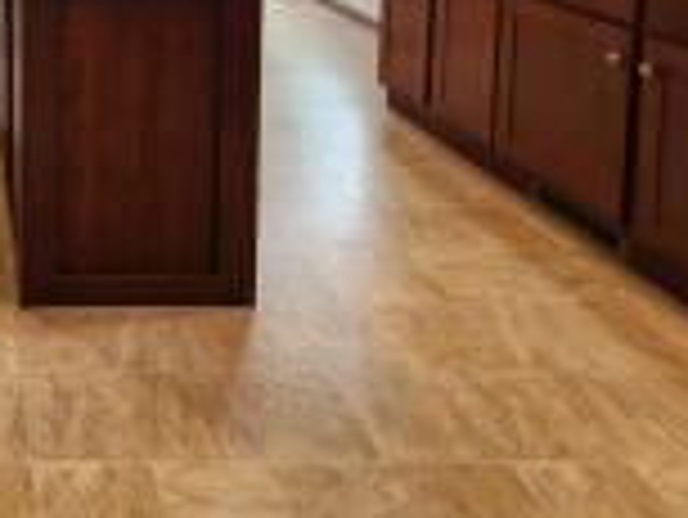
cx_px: -58
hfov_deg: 42.9
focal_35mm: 34
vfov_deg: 32.8
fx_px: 676
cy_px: -131
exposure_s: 1/40
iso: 320
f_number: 2.2
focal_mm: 2.2
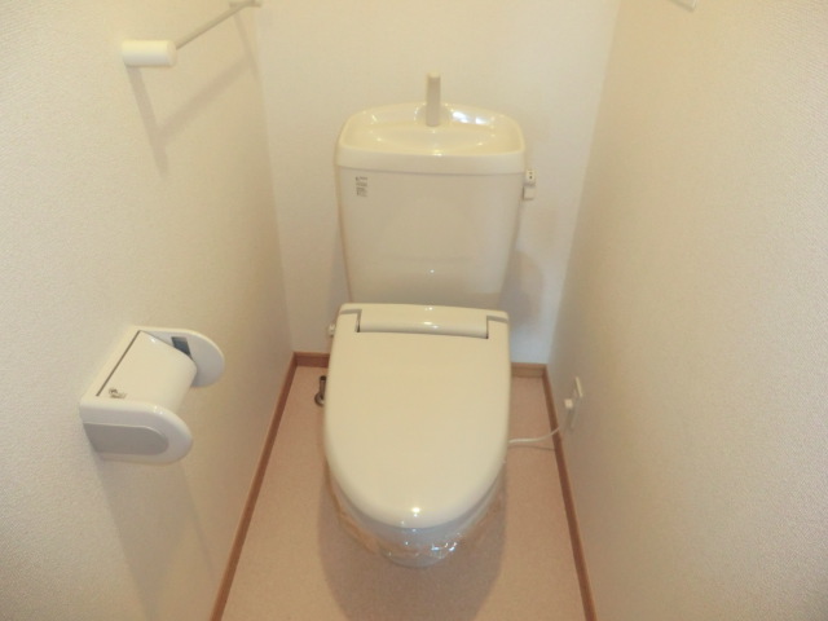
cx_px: 414
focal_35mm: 24
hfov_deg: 71.6
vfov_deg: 56.8
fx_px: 574
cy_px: 310
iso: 400
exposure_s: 1/30
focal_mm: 4.3
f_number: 3.2
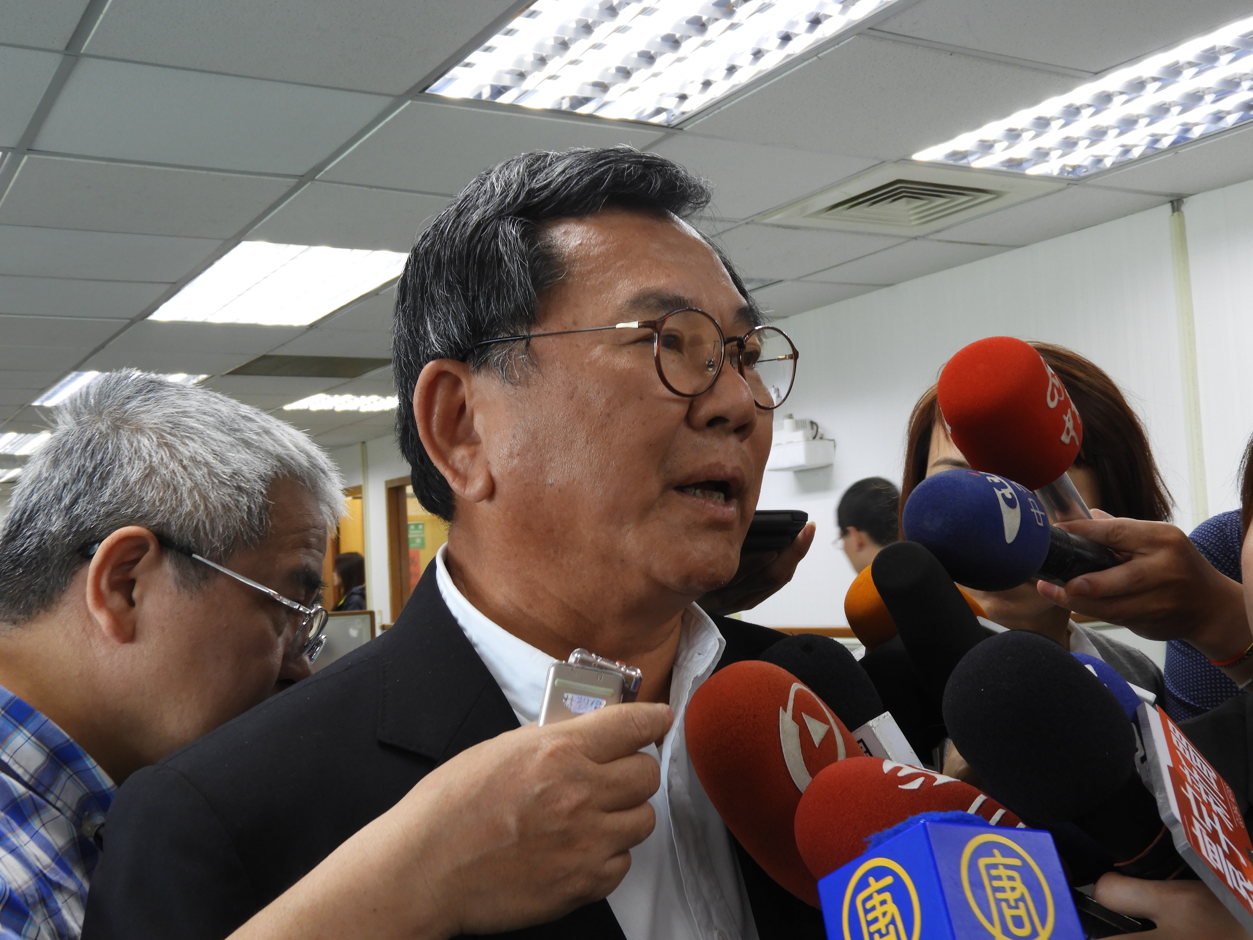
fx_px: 1448
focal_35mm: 40
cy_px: 470
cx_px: 626
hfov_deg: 46.8
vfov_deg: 36.0
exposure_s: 1/30
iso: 140
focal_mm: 7.2
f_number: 3.8
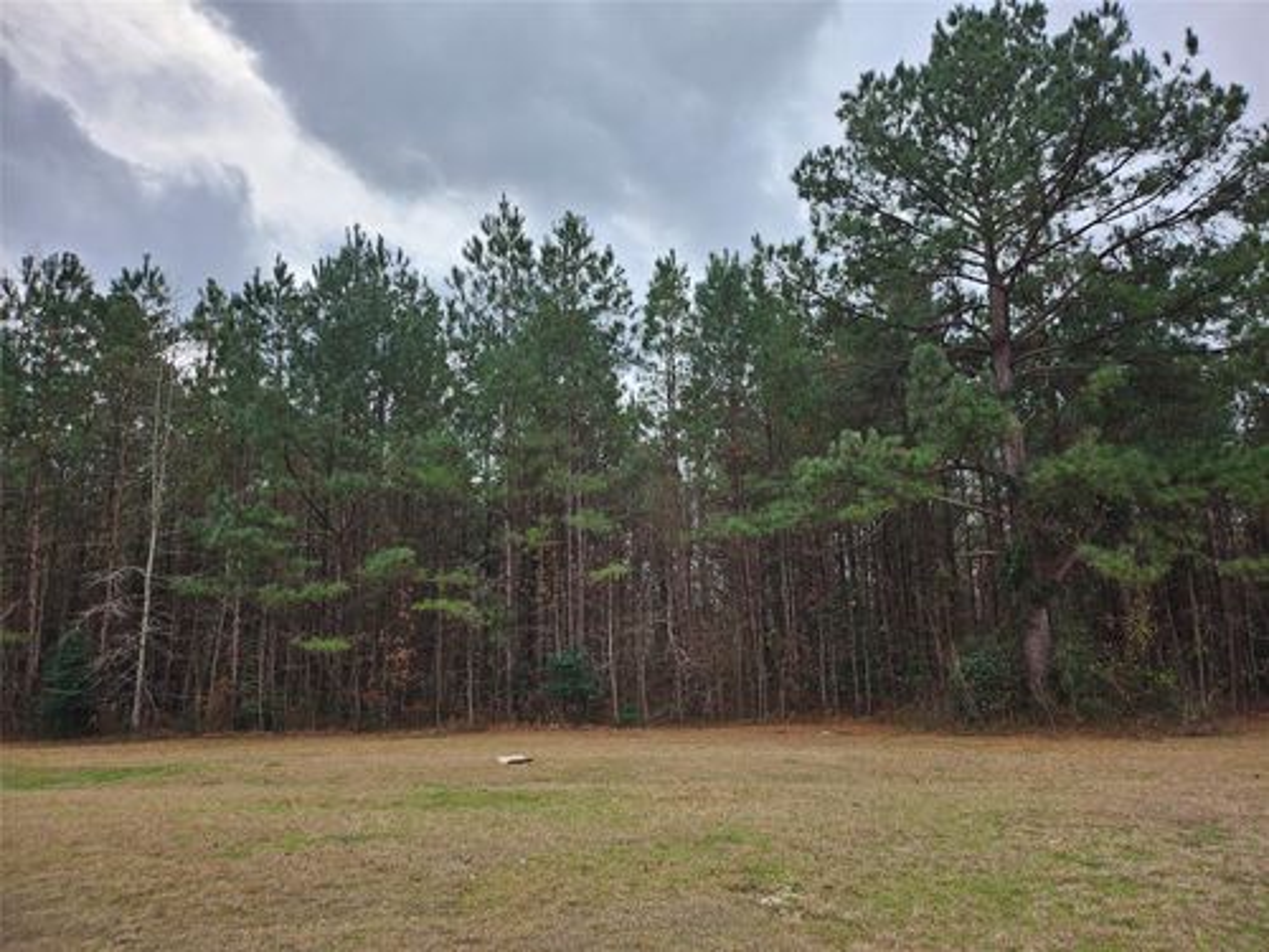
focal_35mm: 24
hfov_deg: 71.6
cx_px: 634
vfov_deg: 56.8
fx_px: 880
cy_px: 476
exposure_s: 1/3042
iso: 50
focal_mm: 5
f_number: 1.8
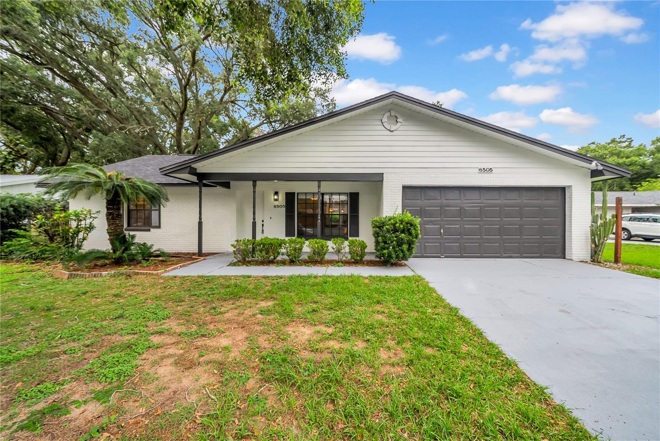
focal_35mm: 12
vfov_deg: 90.1
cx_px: 330
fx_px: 220
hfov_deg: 112.6
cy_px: 220
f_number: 8
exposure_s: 1/100
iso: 800
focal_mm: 12
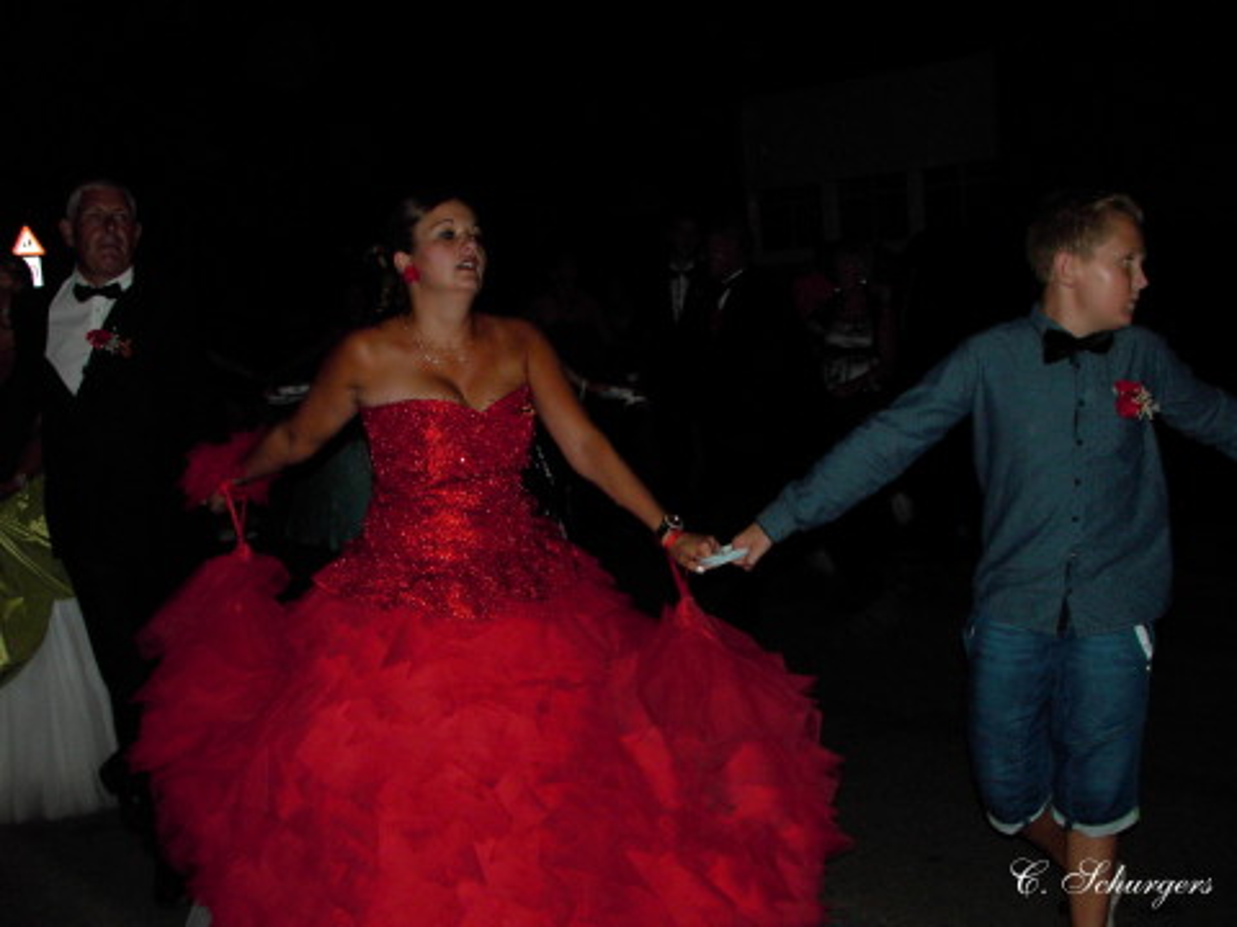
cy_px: 464
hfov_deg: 43.9
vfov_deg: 33.6
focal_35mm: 43
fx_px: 1537
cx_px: 618
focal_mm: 6.6
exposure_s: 1/51
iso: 200
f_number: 2.8
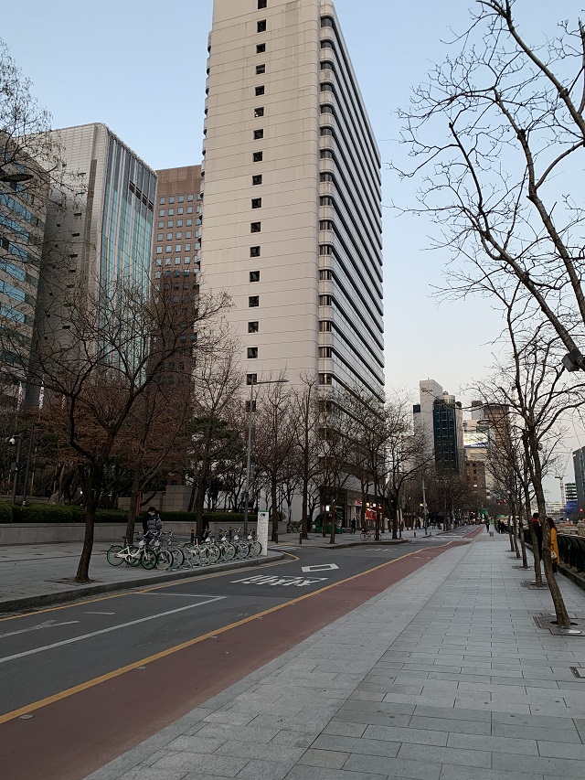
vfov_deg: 67.3
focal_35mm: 26
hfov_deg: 53.1
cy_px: 390
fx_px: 586
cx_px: 292
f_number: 1.8
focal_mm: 4.25
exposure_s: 1/121
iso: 40
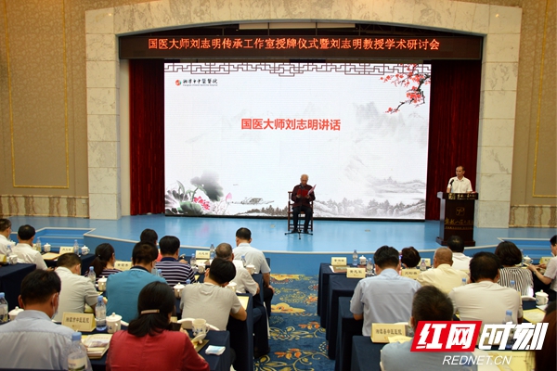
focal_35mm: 27
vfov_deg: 47.9
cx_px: 278
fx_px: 418
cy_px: 186
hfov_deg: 67.4
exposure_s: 1/30
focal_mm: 18
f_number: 3.5
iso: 500
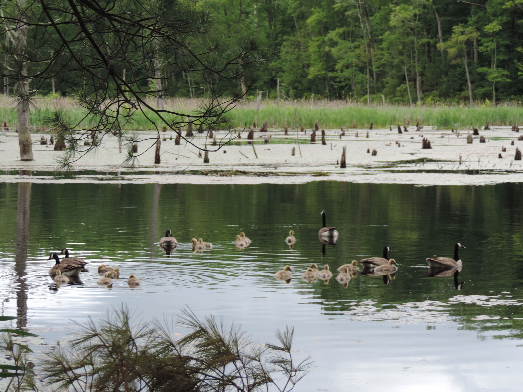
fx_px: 1828
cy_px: 195
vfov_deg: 12.2
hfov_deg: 16.3
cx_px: 260
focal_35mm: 121
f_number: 4.2
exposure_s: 1/200
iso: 80
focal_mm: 21.4
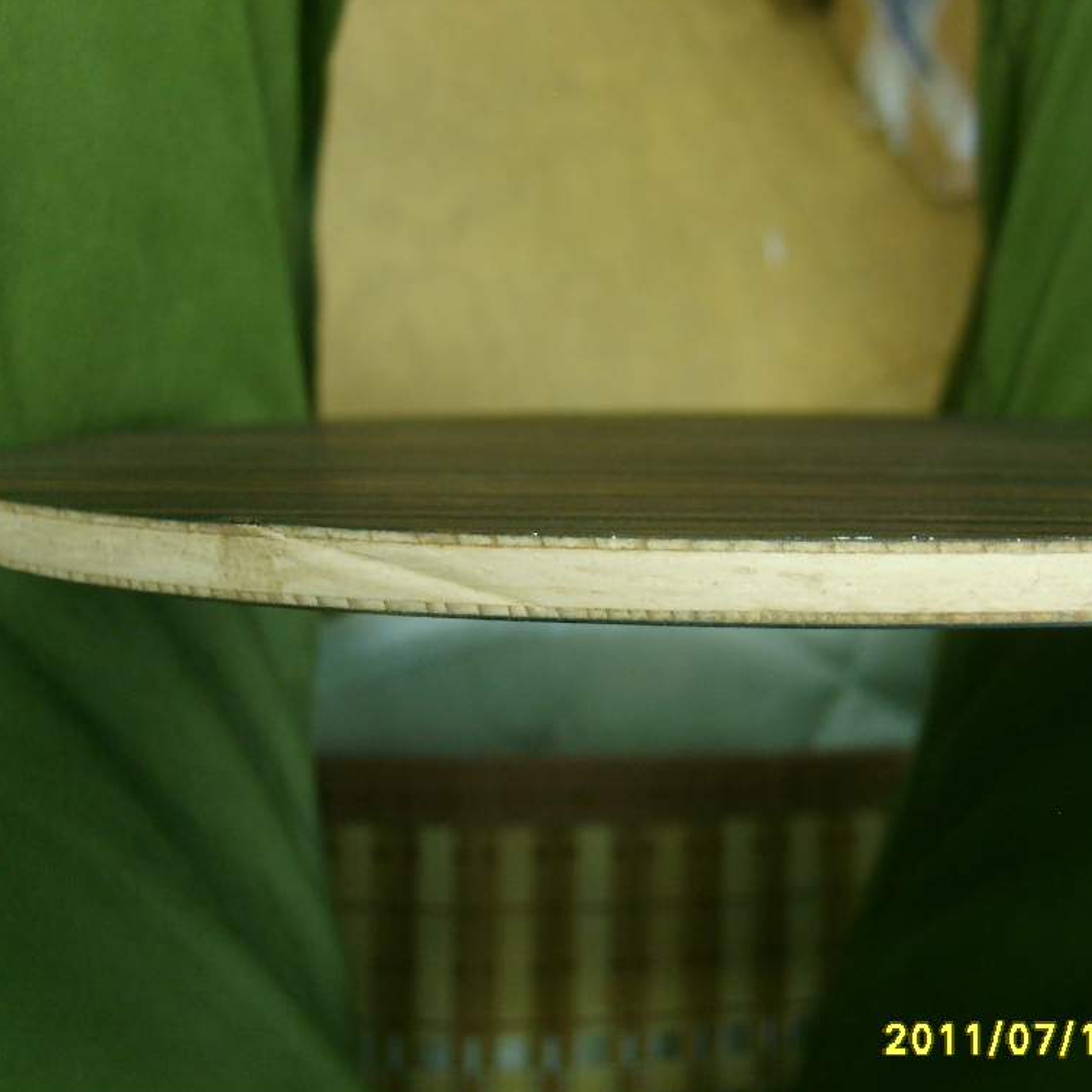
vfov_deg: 40.0
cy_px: 550
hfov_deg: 40.0
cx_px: 576
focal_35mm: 42
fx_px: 1499
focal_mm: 5.8
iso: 139
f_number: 2.8
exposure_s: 1/6
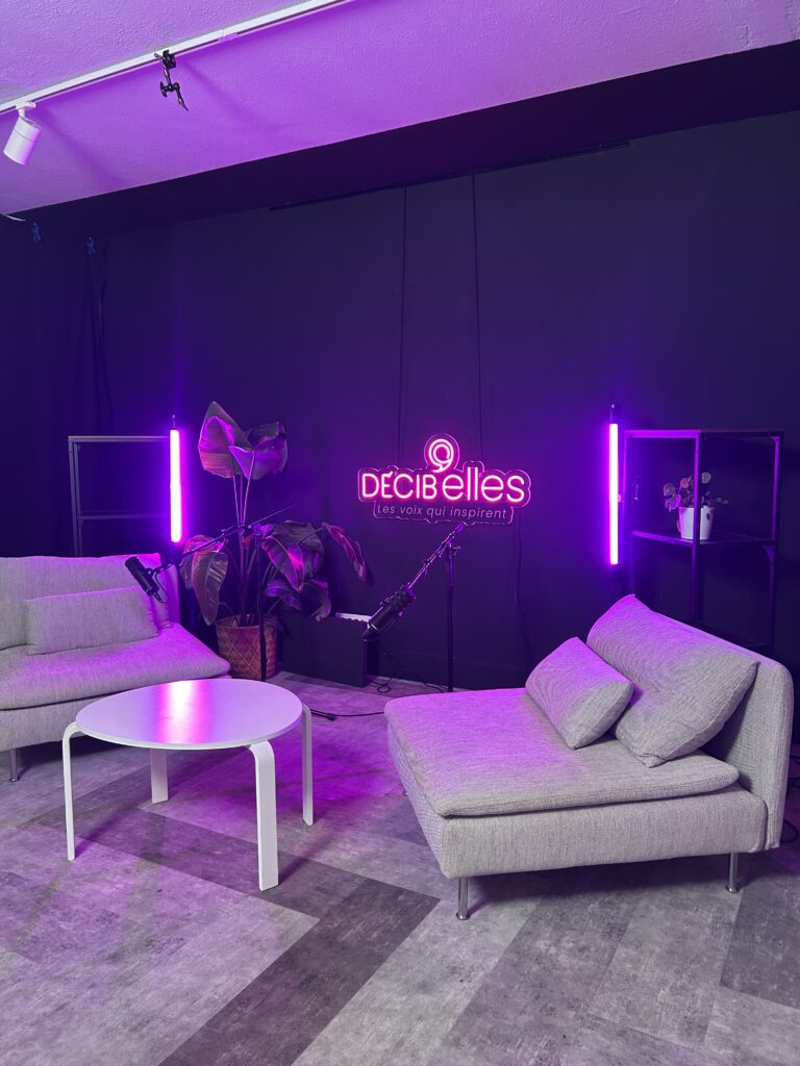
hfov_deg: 53.1
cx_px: 400
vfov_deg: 67.3
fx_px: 801
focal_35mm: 26
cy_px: 533
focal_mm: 5.7
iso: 250
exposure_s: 1/50
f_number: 1.5
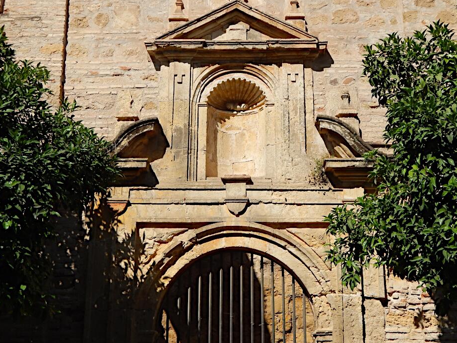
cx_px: 231
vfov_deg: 26.1
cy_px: 142
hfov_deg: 34.3
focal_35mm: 56
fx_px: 739
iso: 125
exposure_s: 1/500
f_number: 7.1
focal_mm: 7.7
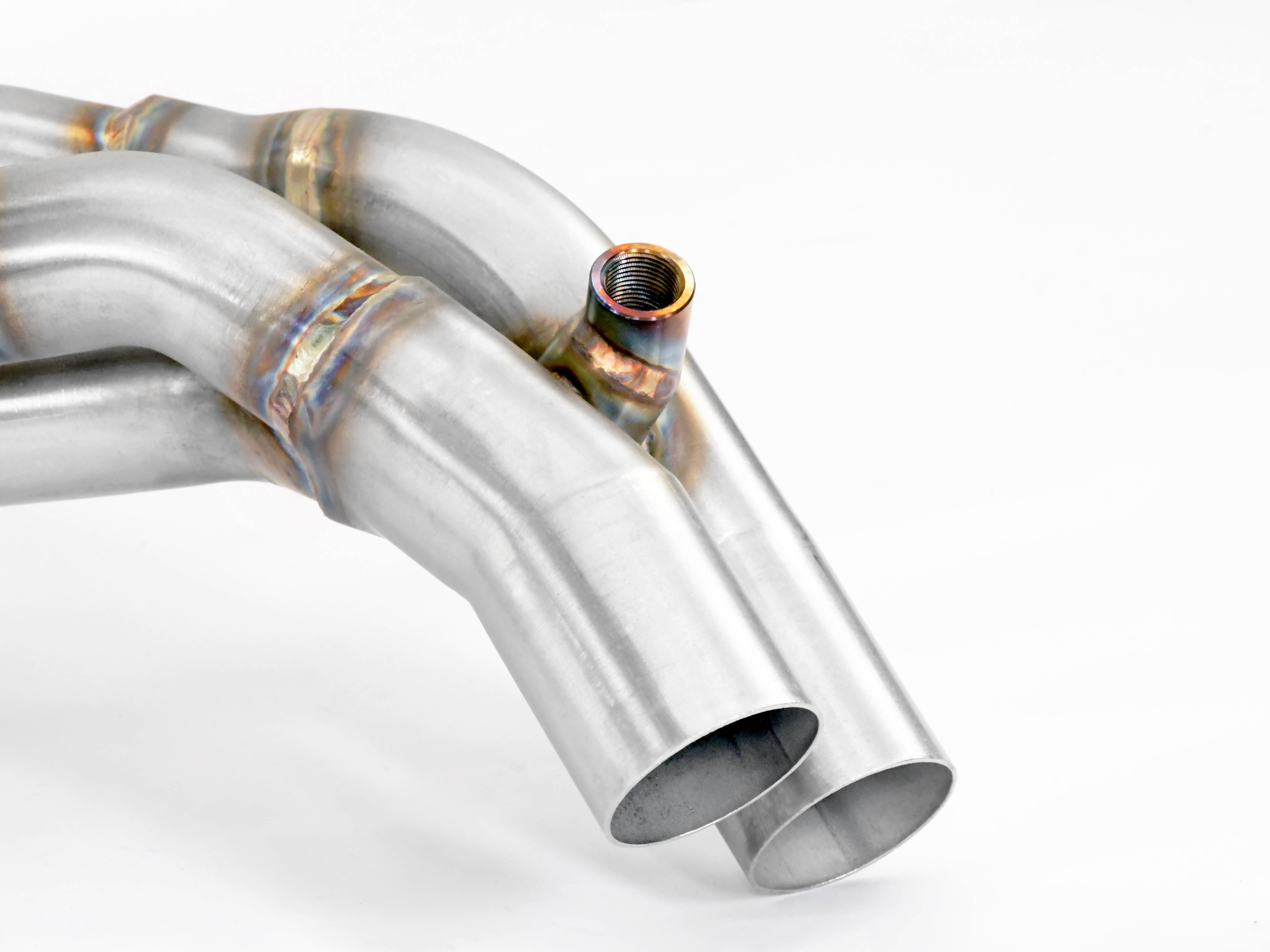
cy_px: 475
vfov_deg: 9.6
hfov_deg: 12.8
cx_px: 571
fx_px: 5650
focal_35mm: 154
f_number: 13
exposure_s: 1/160
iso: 5000
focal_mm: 95
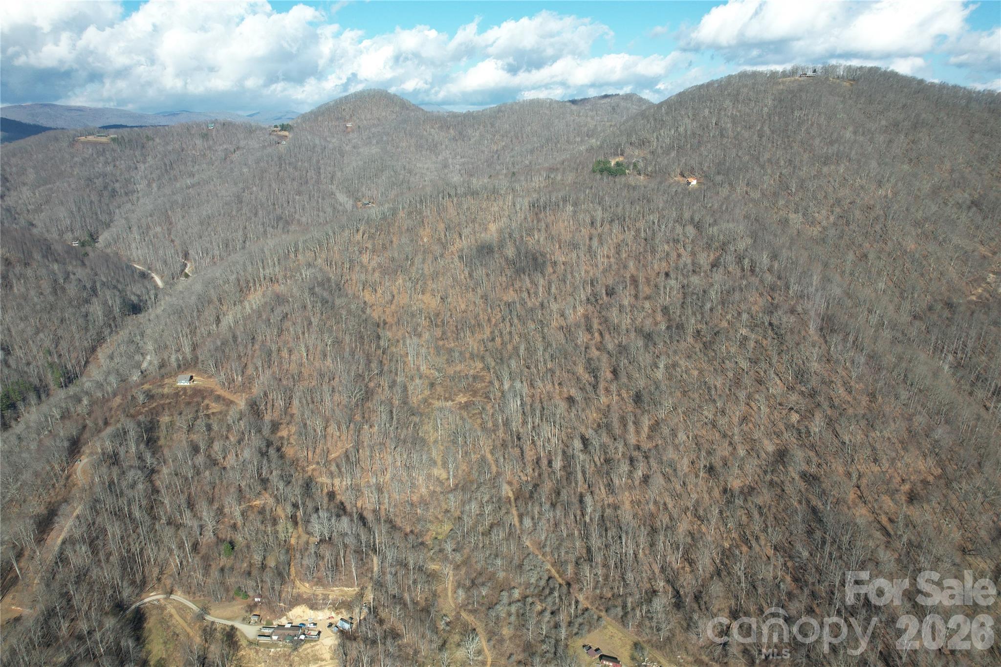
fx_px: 612
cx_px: 500
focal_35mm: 22
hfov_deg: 78.6
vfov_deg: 57.2
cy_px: 334
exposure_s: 1/350
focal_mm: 8.38
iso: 110
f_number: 2.8
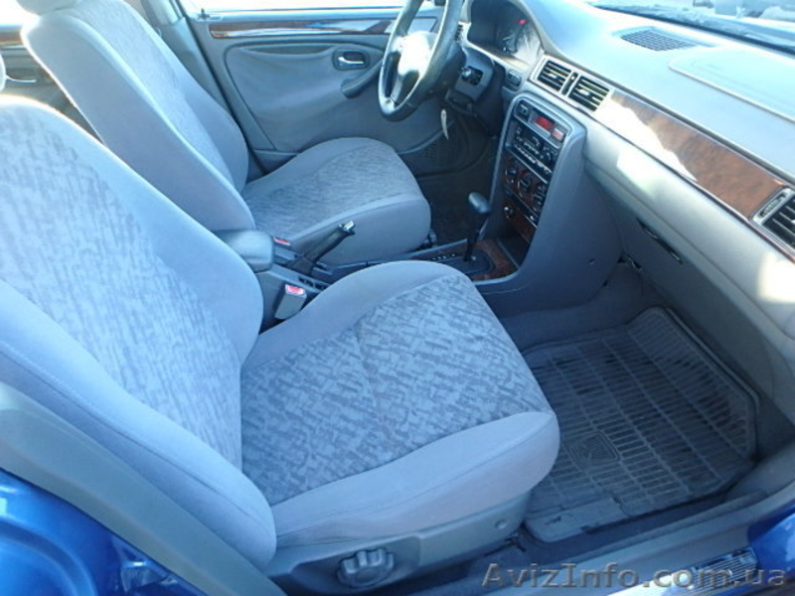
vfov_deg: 63.4
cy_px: 298
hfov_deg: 79.0
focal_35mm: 21
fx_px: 482
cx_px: 398
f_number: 3.5
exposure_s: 1/30
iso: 250
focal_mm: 3.7
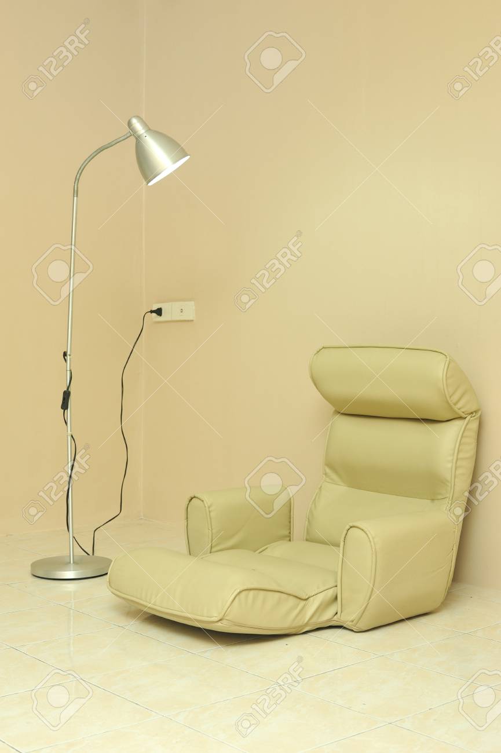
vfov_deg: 39.6
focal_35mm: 50
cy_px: 376
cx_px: 250
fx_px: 1045
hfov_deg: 27.0
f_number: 9
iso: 250
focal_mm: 50
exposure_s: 1/125
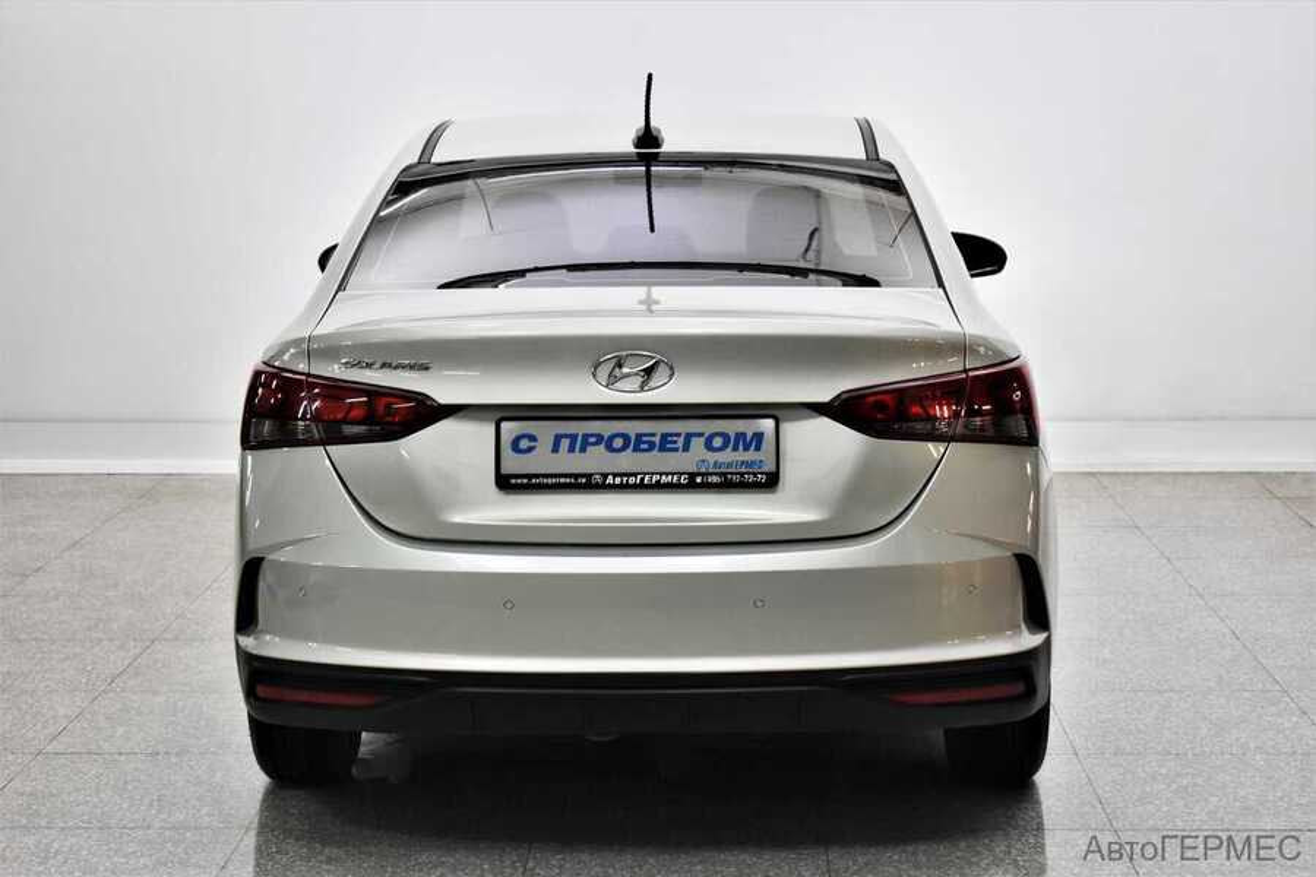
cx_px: 658
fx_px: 2522
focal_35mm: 69
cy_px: 438
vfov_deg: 19.7
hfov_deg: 29.2
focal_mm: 46
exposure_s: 1/80
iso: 800
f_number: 5.3
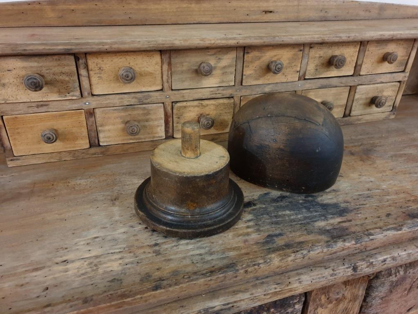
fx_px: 314
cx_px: 209
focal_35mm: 26
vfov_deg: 53.1
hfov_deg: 67.3
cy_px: 157
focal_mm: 4.3
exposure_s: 1/10
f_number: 1.5
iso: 320
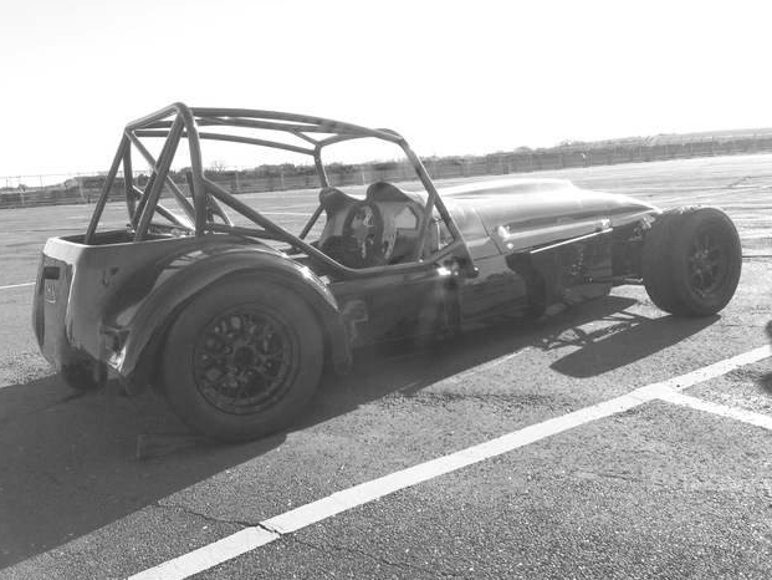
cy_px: 285
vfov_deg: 41.8
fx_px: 758
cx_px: 384
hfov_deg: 53.9
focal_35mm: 34
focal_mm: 4.12
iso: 50
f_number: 2.4
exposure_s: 1/589
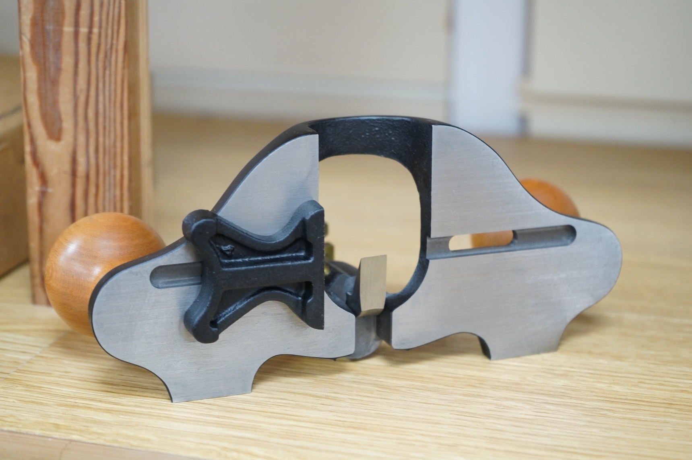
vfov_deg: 19.4
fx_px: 1344
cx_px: 346
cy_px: 230
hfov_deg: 28.9
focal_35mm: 70
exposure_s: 1/80
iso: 2500
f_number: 5.6
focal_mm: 70
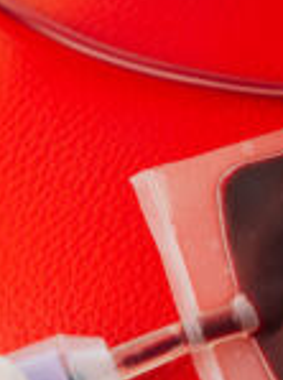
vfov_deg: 12.1
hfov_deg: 9.1
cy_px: 275
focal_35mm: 163
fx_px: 1784
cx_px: 163
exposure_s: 1/160
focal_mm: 28
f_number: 2.8
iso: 160
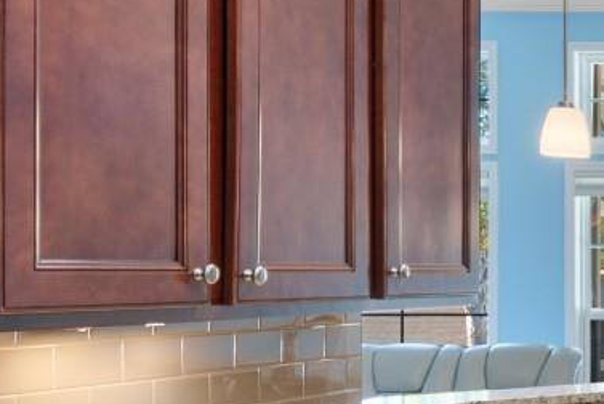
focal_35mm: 73
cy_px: 252
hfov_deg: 20.2
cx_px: 1078
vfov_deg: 18.7
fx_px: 1226
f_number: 4.8
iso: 100
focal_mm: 11.5
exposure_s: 1/3
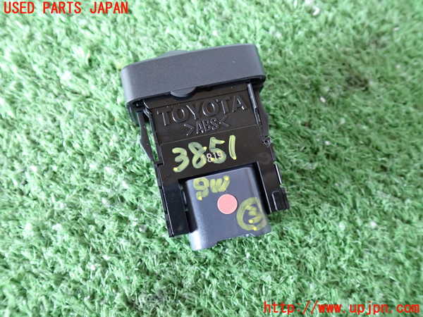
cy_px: 158
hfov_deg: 56.8
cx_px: 212
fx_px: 391
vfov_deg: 44.2
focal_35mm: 32
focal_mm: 5.79
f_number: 2.4
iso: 500
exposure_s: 1/30
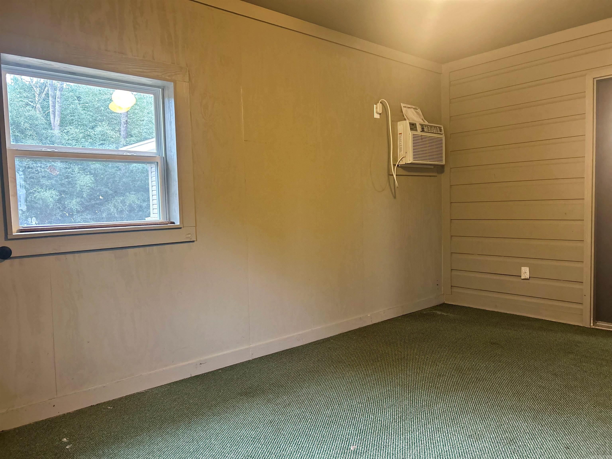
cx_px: 306
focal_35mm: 26
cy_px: 230
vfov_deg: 53.1
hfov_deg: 67.3
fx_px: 460
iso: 320
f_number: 1.5
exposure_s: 1/60
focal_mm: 5.7
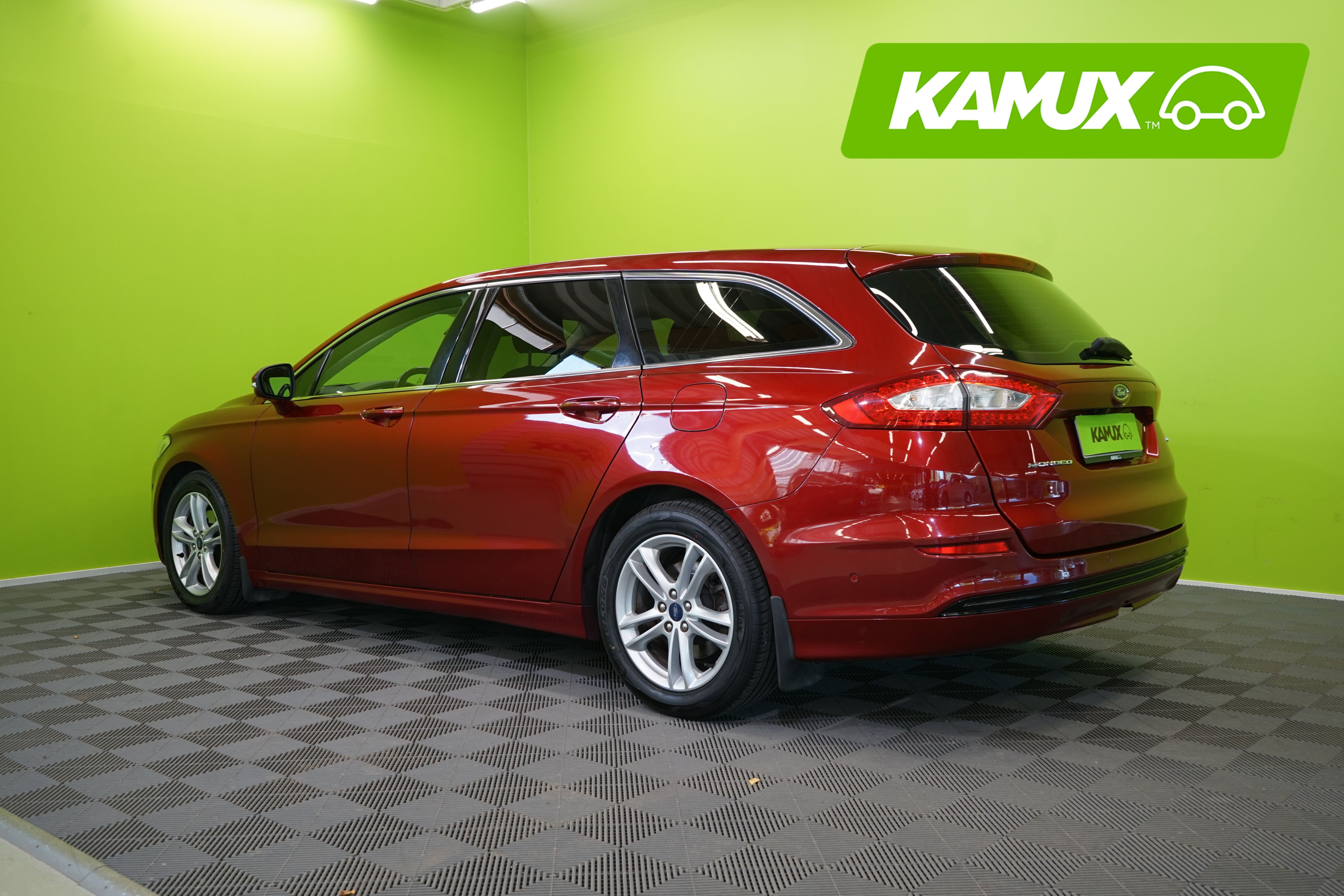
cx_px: 672
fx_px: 1195
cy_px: 448
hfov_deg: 58.7
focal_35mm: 32
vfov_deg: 41.1
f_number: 6.3
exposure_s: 1/30
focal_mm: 32
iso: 500
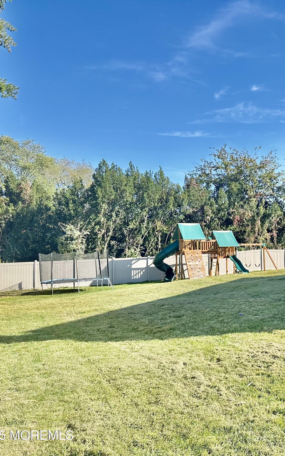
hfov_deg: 34.6
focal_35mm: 34
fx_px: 423
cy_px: 228
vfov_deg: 56.7
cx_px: 271
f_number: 1.78
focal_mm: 6.86
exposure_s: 1/1009
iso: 80
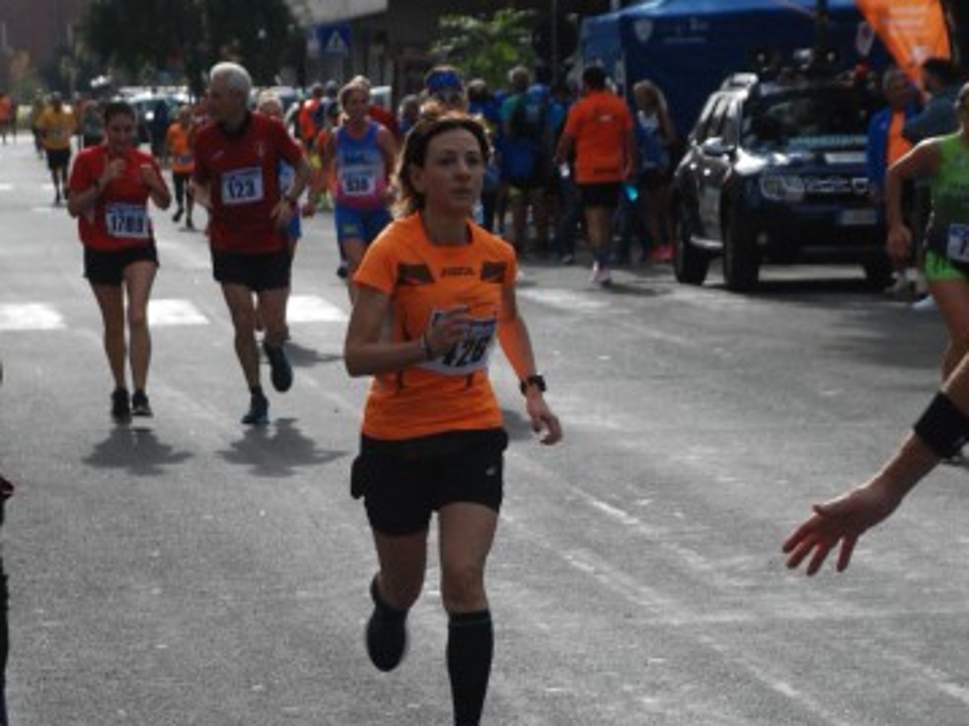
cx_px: 533
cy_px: 640
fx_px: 4729
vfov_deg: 8.7
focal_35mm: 169
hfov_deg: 11.7
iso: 1000
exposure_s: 1/1600
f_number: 7.1
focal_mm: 70
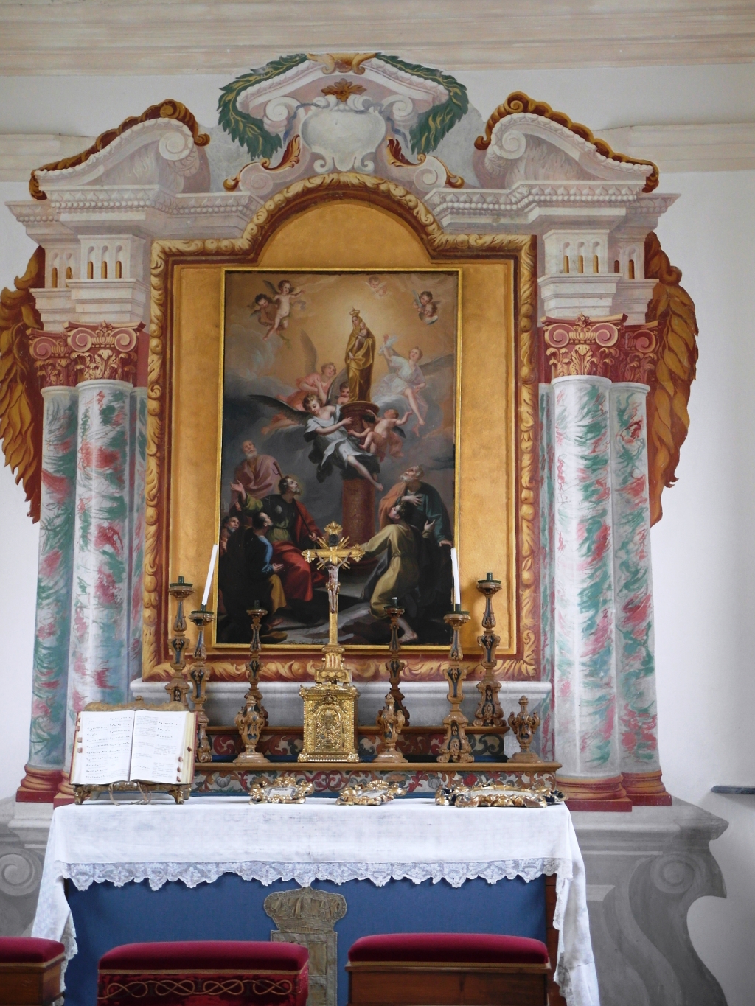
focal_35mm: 57
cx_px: 378
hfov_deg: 25.7
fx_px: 1657
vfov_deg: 33.8
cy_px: 503
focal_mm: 12.3
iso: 200
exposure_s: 1/45
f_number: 2.3
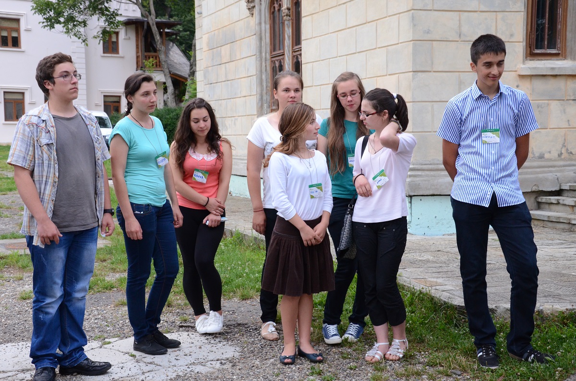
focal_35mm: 52
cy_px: 190
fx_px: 838
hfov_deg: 37.9
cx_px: 288
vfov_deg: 25.6
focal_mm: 35
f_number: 6.3
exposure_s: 1/80
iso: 1600
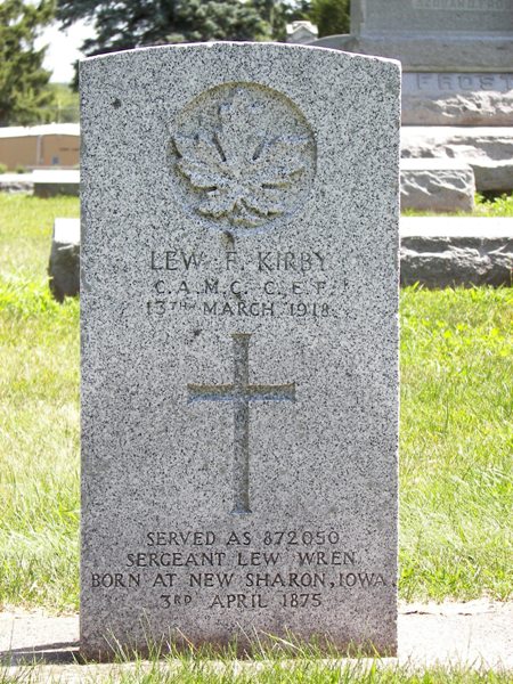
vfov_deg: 18.9
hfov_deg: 14.2
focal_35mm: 104
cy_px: 342
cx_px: 256
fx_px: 2055
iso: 50
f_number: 3.2
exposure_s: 1/200
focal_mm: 17.3
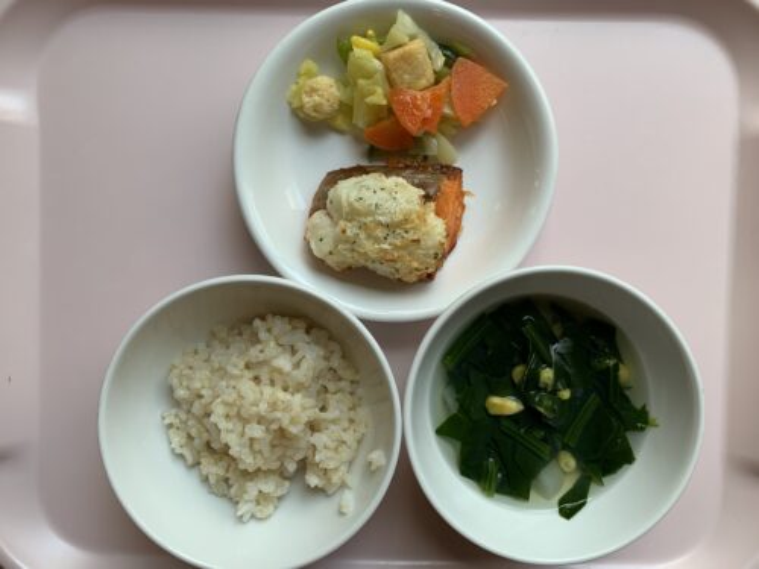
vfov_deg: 53.1
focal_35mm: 26
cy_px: 284
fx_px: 570
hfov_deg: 67.3
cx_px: 380
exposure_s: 1/121
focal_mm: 4.25
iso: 80
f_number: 1.8
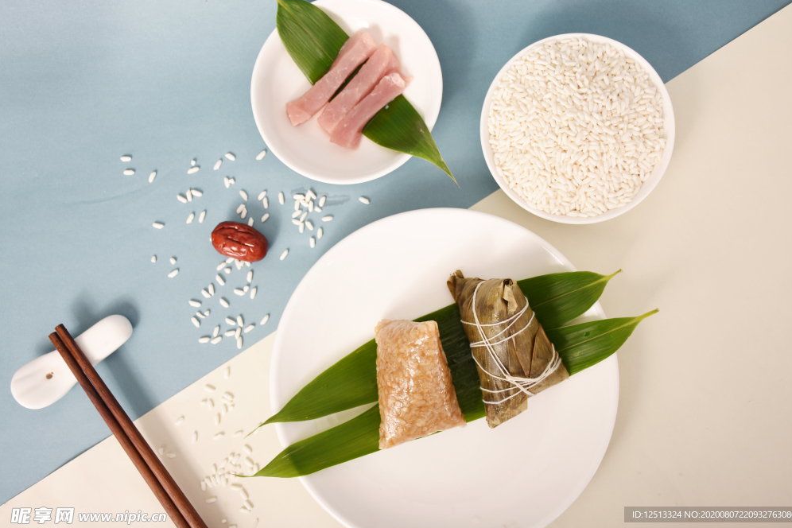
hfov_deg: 51.9
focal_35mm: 37
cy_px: 259
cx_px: 406
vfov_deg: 35.9
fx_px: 814
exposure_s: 1/200
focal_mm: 24
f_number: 3.8
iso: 100
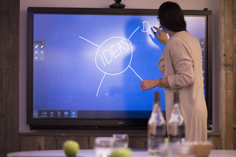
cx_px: 117
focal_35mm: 106
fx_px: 695
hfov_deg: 19.3
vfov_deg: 12.9
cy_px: 78
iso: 1600
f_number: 3.5
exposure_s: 1/50
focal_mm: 105
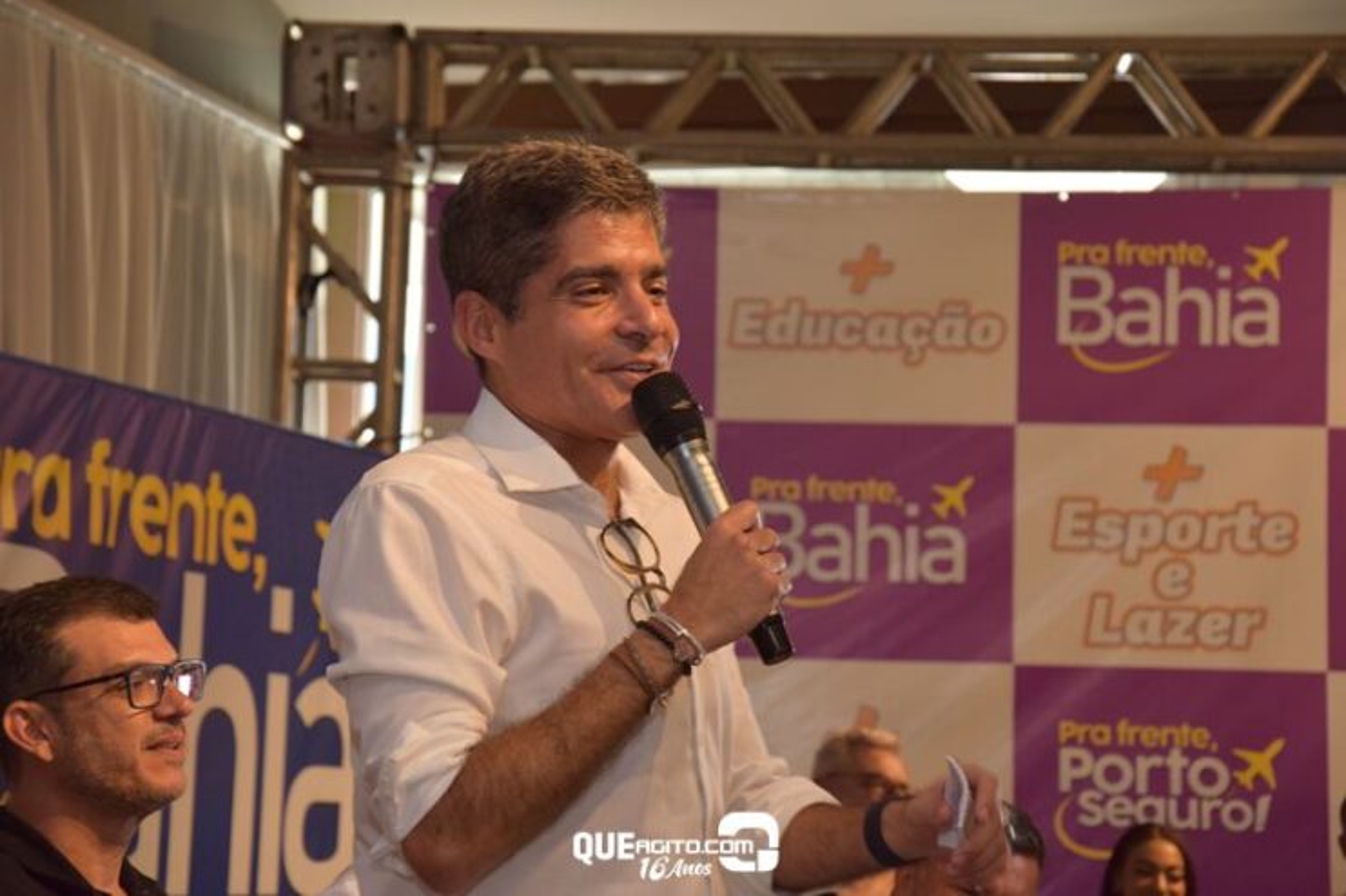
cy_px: 448
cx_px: 673
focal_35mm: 105
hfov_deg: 19.5
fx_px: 3924
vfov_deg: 13.0
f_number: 5.3
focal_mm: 70
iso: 800
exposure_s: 1/80
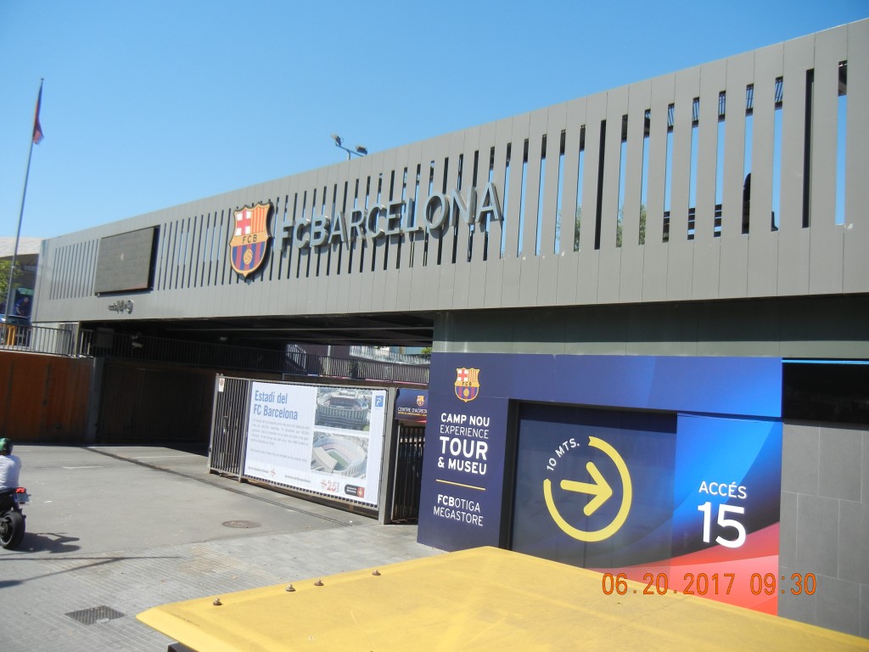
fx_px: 753
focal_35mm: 30
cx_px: 434
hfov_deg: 60.0
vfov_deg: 46.8
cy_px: 326
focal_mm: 5.4
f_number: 7
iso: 160
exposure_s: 1/329
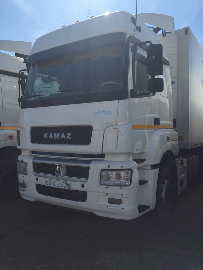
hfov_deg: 48.2
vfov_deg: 61.7
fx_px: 227
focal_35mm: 29
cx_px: 102
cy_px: 135
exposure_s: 1/2475
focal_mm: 4.15
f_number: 2.2
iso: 32
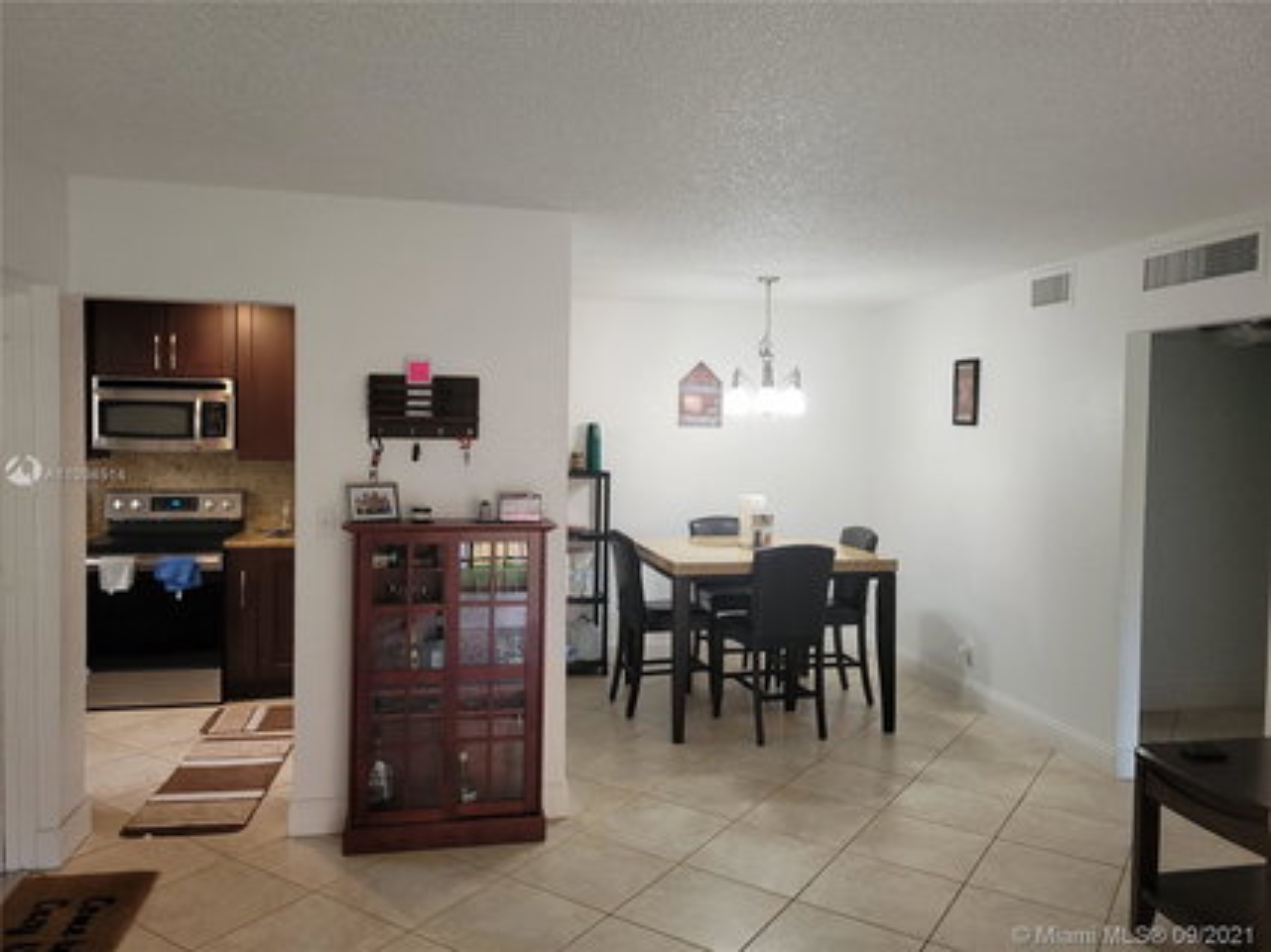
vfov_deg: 53.0
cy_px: 476
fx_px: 954
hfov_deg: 67.3
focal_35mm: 26
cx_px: 636
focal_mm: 5.4
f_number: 1.8
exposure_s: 1/40
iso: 100
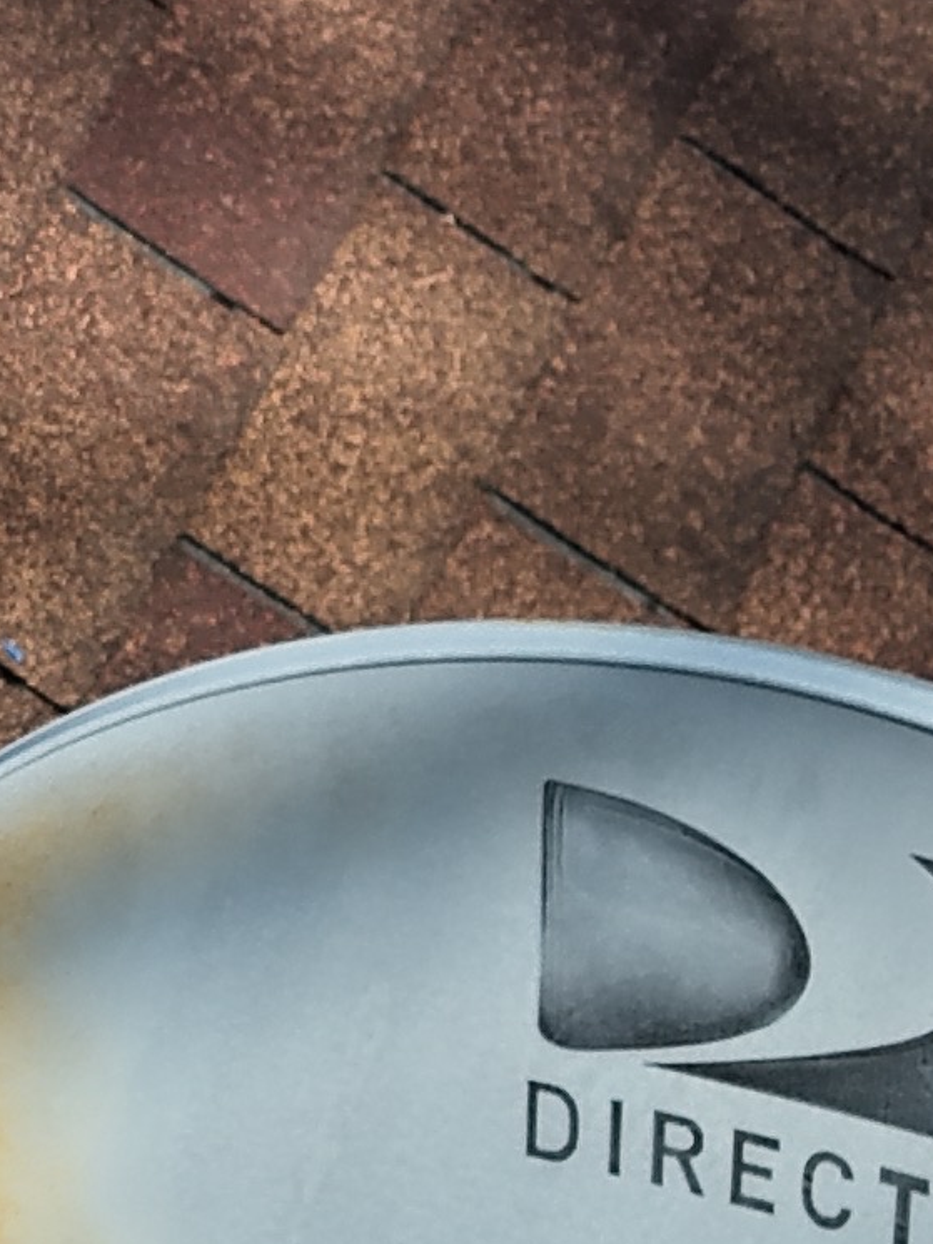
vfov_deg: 5.2
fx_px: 13616
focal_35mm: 379
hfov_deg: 3.8
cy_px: 157
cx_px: -2357
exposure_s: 1/1000
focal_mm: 19.35
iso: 150
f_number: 2.8
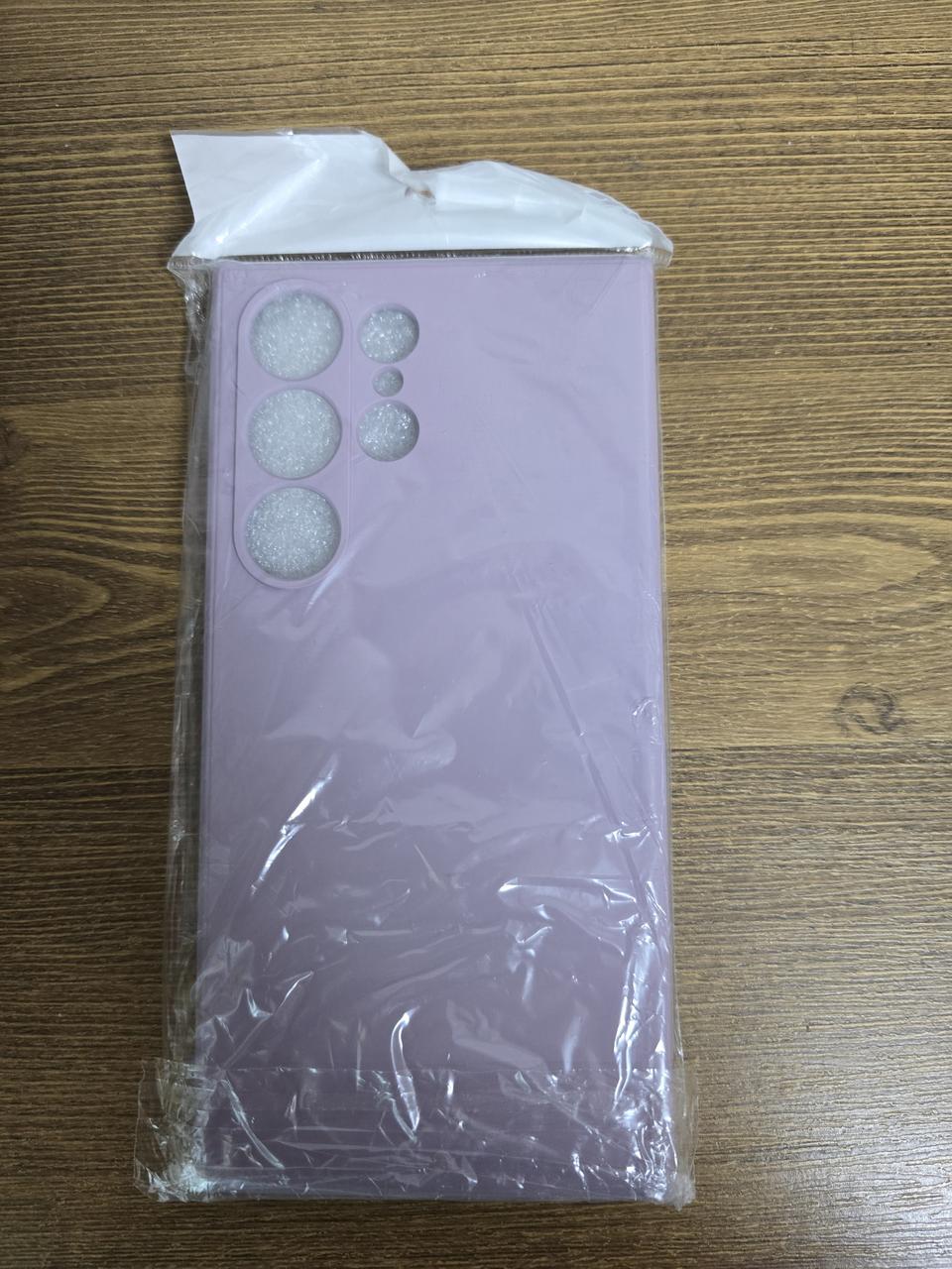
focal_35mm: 23
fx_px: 843
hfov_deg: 58.9
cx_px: 476
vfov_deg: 73.9
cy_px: 634
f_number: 1.7
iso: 500
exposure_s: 1/120
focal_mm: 6.3
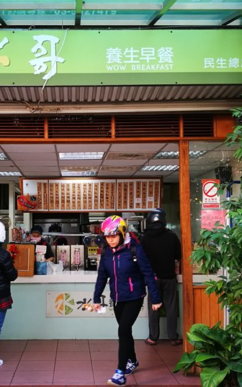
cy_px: 194
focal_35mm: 44
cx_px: 72
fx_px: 465
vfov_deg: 45.3
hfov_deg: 28.9
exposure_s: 1/60
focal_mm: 4.5
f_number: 2.2
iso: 100
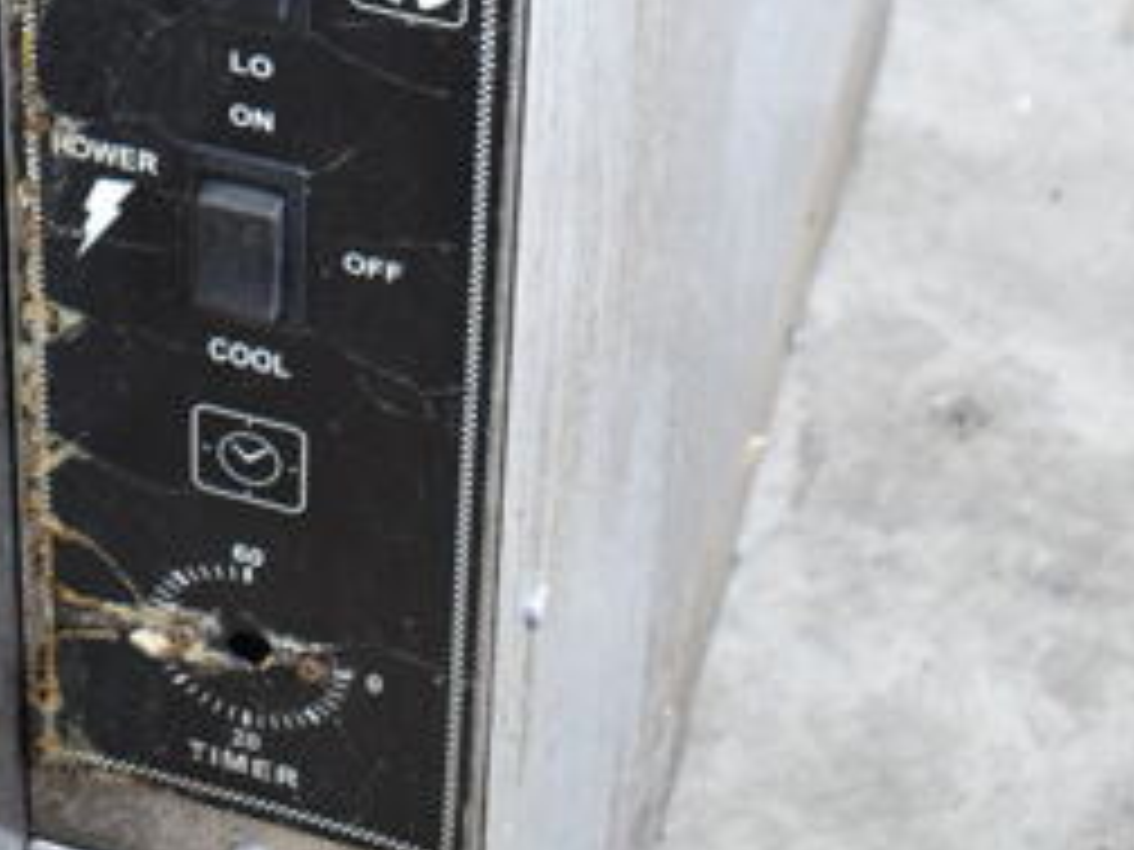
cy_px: -542
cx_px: 279
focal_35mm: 94
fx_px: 3079
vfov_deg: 14.3
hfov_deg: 20.7
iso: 400
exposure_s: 1/30
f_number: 3.5
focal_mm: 18
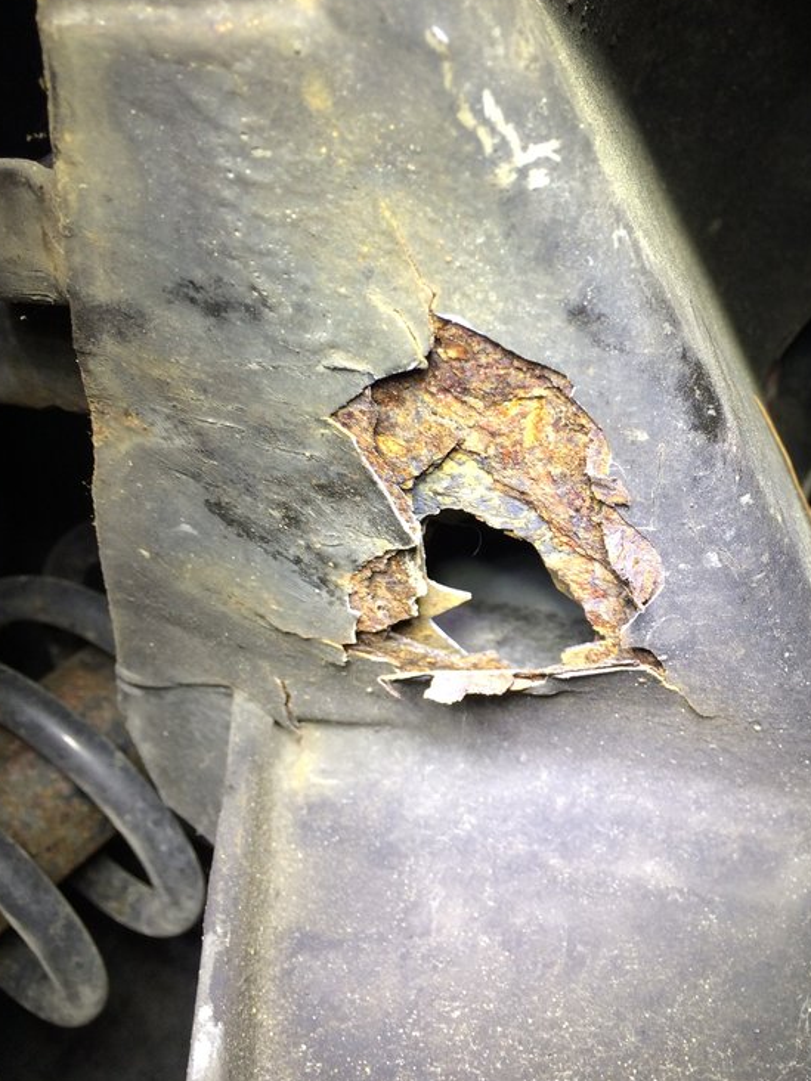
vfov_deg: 45.8
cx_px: 623
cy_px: 532
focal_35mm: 41
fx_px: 1281
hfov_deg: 34.3
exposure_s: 1/40
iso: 40
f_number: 2.2
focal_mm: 4.12
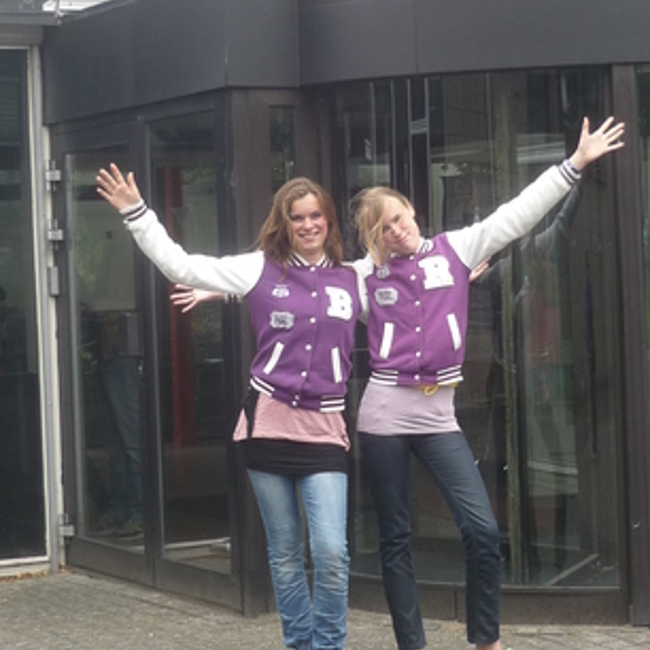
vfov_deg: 17.9
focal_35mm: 97
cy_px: 255
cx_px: 348
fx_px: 2061
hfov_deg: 17.9
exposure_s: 1/320
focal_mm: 7.2
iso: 100
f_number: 3
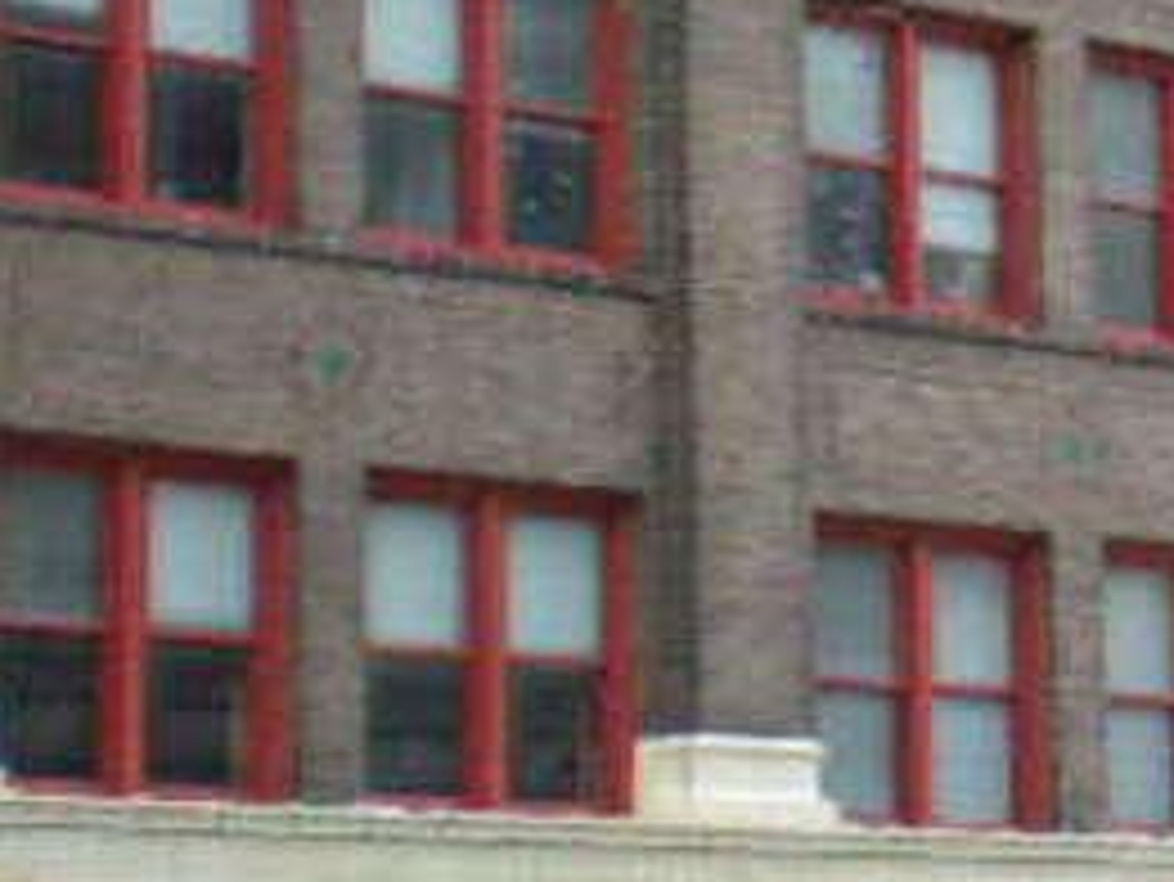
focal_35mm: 135
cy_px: 441
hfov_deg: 13.9
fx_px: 4581
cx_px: 1651
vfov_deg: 11.0
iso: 324
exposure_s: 1/136
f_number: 3.5
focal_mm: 7.4
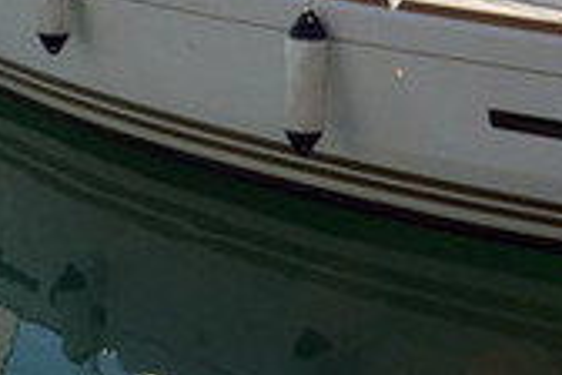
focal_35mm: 133
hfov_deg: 15.4
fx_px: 2076
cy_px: -69
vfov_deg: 10.2
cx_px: 358
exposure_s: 1/200
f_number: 10
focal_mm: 24
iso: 100
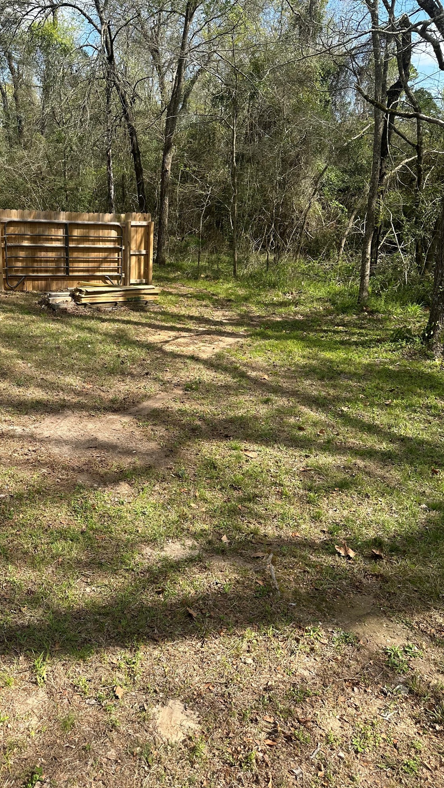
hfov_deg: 42.5
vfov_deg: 69.8
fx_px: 565
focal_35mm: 27
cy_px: 385
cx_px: 162
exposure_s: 1/2110
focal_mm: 6.86
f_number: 1.78
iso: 80
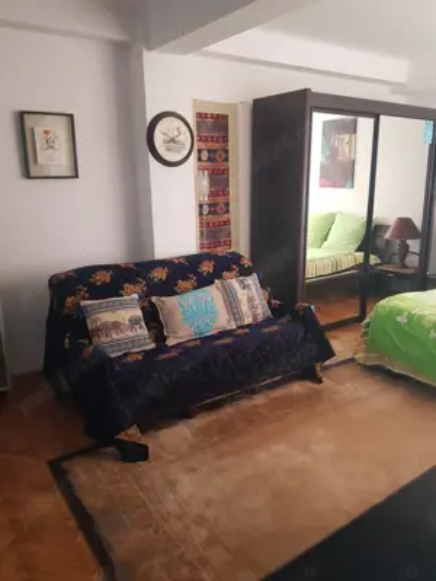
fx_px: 437
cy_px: 290
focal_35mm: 26
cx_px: 218
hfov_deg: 53.1
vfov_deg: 67.3
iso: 250
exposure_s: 1/14
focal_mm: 4.2
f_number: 1.7
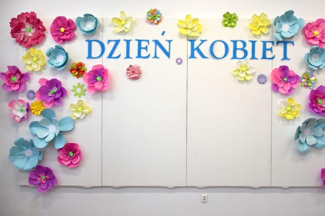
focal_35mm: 32
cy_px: 110
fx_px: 289
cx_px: 187
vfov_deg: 41.1
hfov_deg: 58.5
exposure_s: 1/125
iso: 450
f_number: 3.5
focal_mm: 18
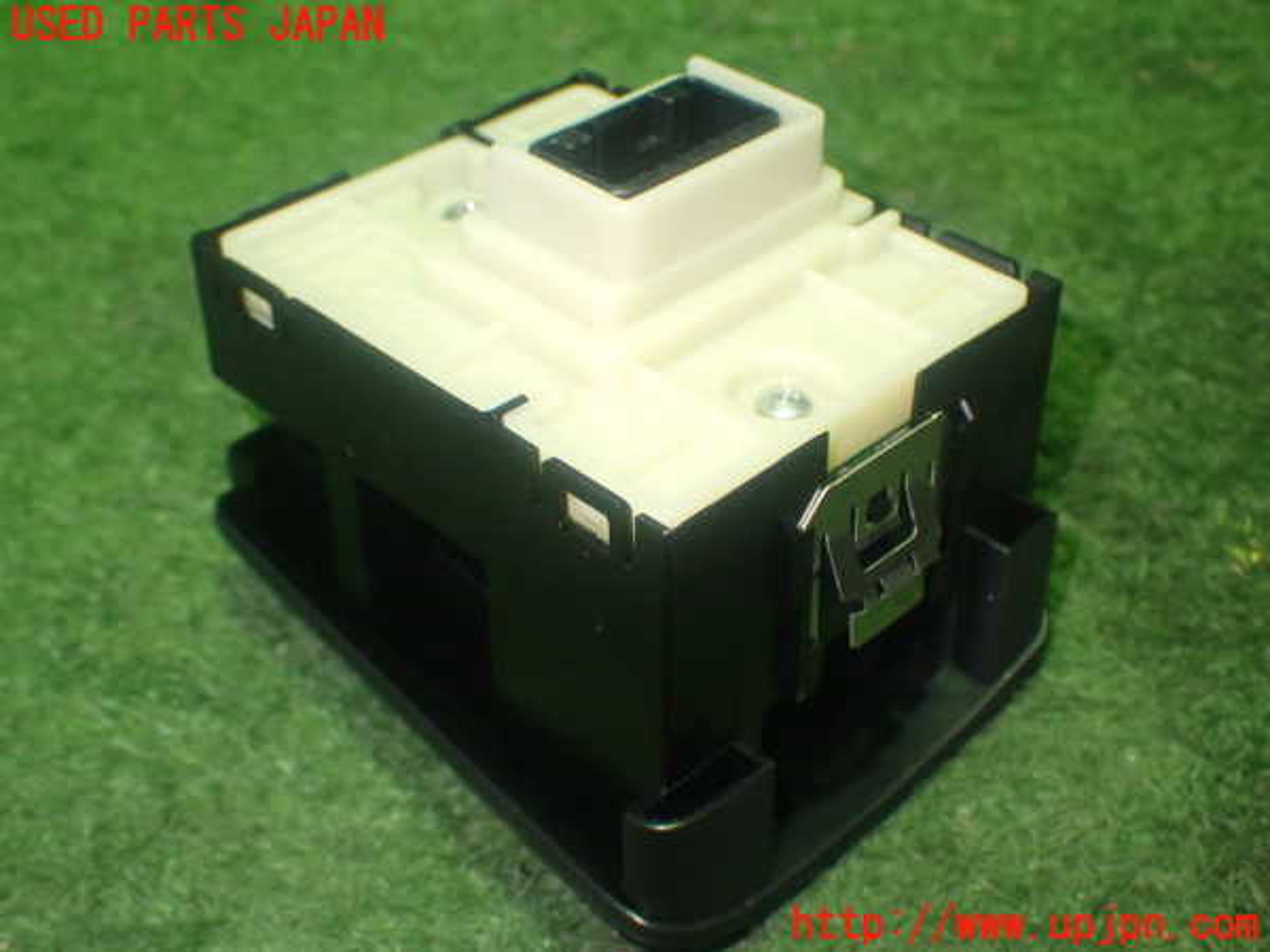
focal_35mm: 50
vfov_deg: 29.1
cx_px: 635
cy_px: 476
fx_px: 1834
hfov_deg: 38.2
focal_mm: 9.01
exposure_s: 1/40
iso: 800
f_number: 3.2
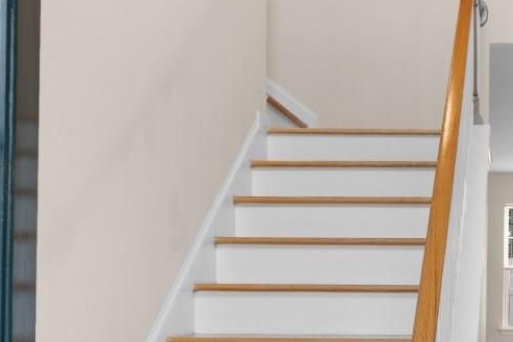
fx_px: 983
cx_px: 505
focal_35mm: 69
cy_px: 273
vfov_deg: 19.5
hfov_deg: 27.6
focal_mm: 14
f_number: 5
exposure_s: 1/5
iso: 100
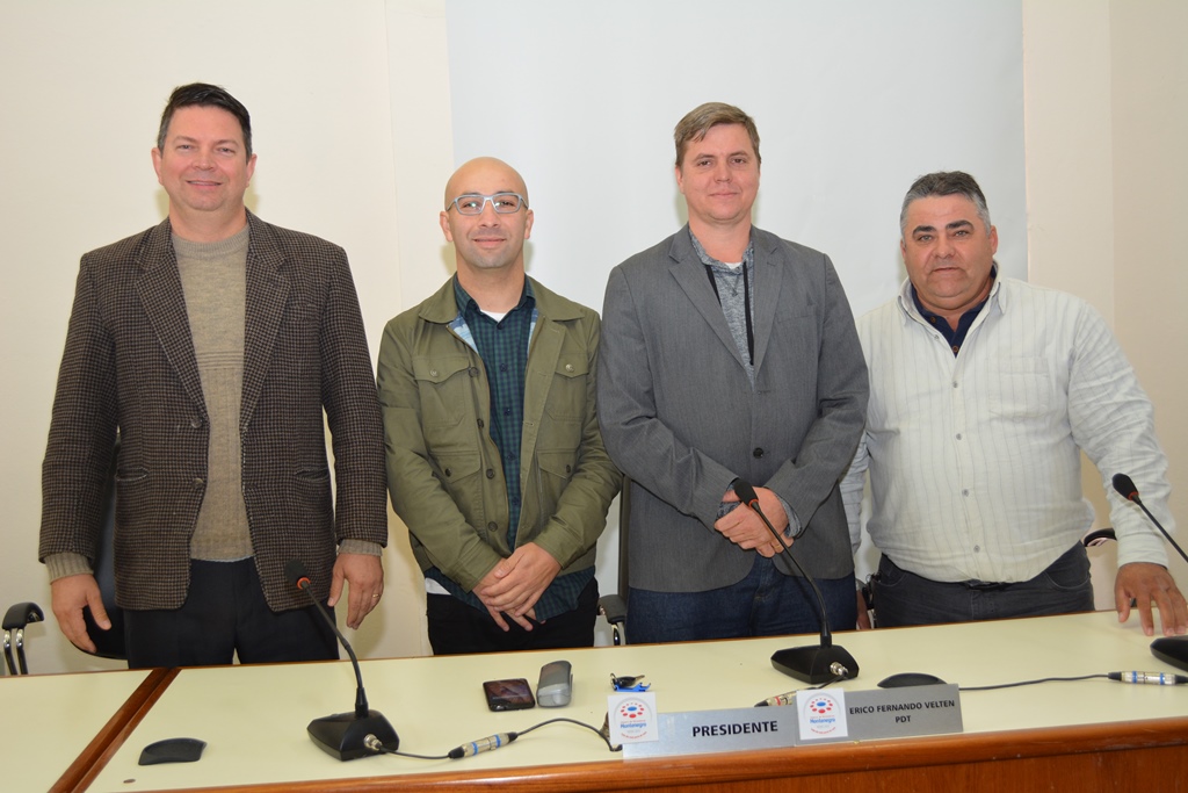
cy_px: 396
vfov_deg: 34.2
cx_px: 594
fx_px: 1287
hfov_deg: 49.5
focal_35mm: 39
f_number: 4.2
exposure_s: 1/60
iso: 560
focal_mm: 26
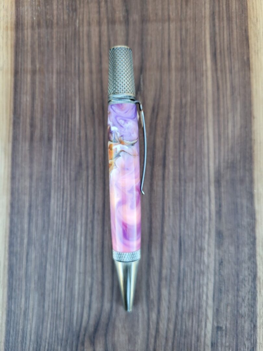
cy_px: 176
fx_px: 263
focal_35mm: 26
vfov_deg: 67.3
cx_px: 132
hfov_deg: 53.1
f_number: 1.8
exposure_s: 1/100
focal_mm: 5.4
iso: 80
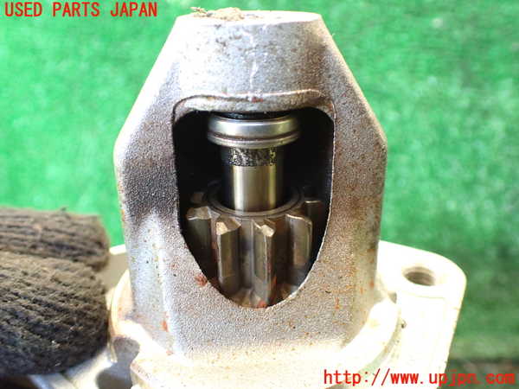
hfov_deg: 60.0
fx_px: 450
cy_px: 194
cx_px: 260
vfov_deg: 46.8
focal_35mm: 30
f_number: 2.3
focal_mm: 5.4
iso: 800
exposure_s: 1/80
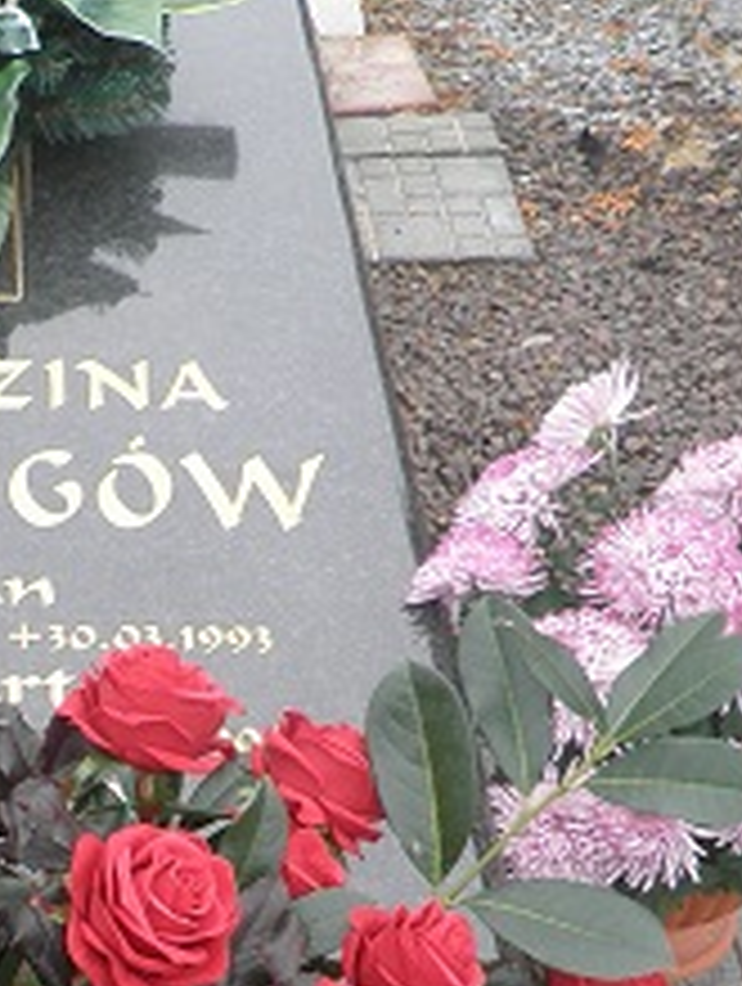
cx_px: -63
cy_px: 923
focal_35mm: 70
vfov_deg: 26.6
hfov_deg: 20.2
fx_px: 1995
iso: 64
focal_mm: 4.3
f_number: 3.3
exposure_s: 1/30
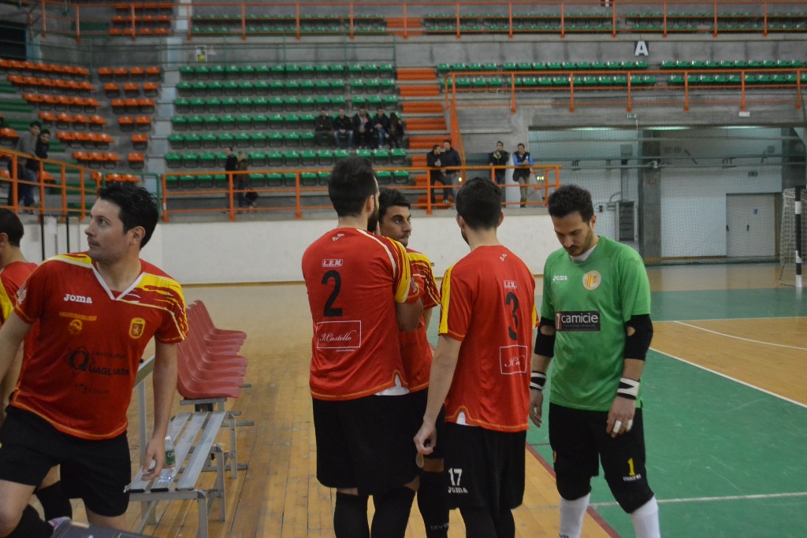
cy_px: 269
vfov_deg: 19.7
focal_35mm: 69
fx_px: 1547
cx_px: 404
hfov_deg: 29.2
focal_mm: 46
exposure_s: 1/250
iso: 3200
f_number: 5.3
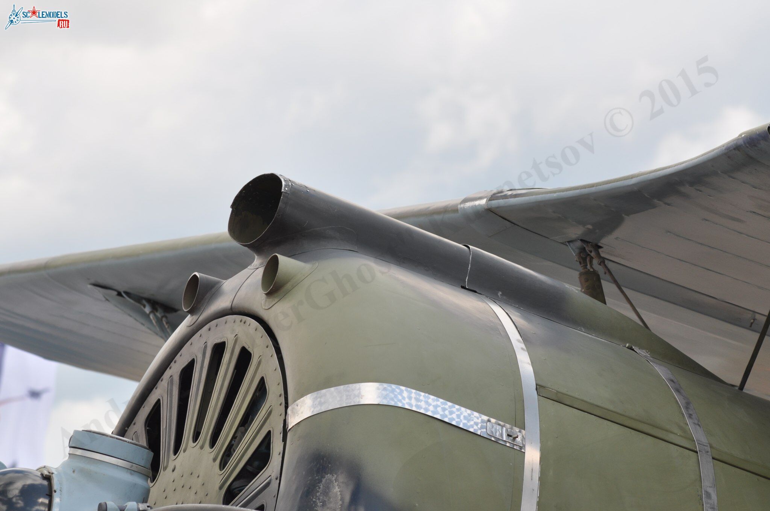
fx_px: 4646
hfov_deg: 9.5
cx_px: 385
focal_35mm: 218
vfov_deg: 6.3
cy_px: 256
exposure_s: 1/200
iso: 200
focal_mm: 145
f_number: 8
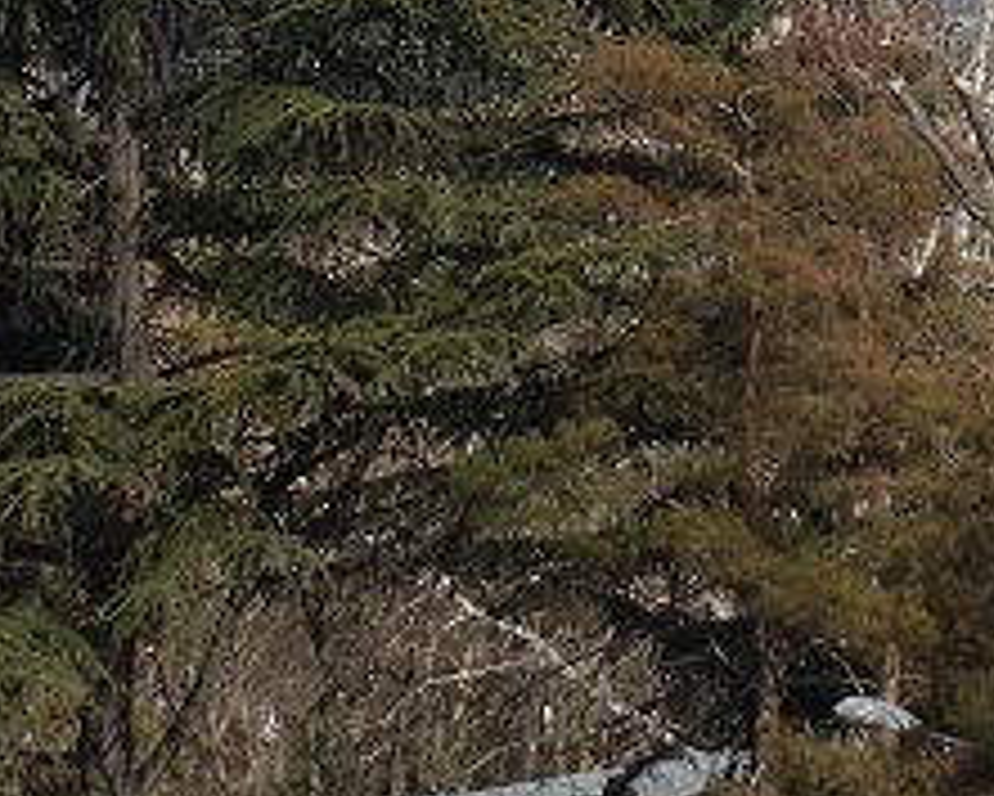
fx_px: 6151
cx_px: 868
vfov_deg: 7.2
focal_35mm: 209
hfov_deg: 9.2
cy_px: -738
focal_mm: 13.34
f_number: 5.6
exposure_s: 1/640
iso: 125
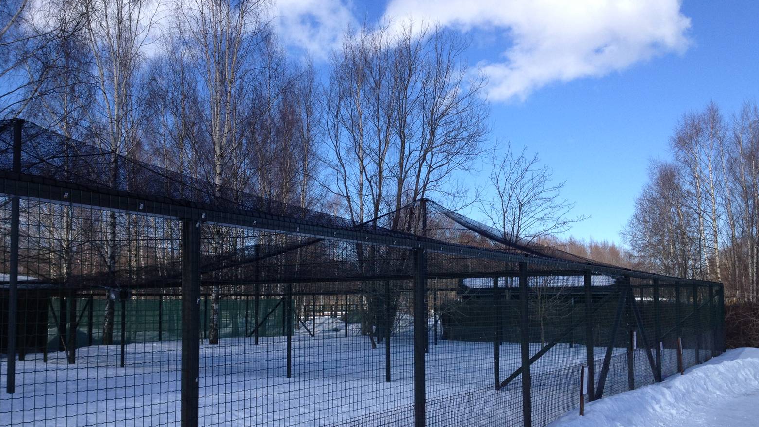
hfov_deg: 51.6
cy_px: 264
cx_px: 385
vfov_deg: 30.3
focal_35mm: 39
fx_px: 785
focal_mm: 4.28
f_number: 2.4
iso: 50
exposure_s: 1/1453
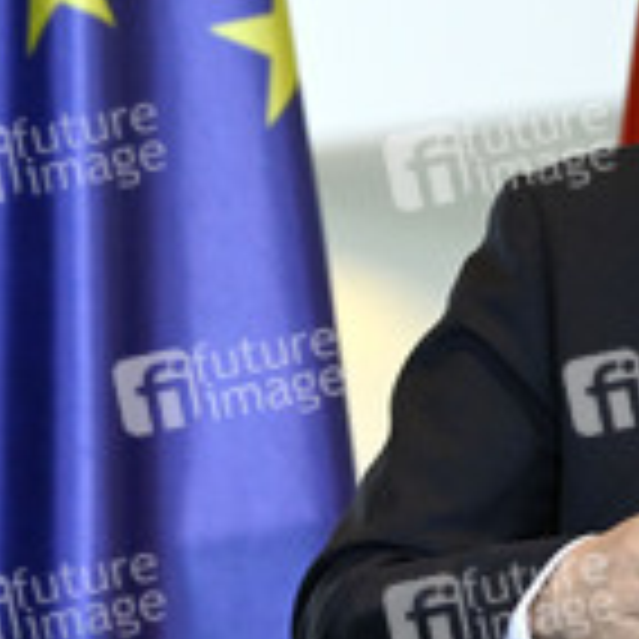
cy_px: 270
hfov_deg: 5.1
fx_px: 7059
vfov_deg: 5.2
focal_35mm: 338
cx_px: 1010
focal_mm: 125
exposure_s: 1/800
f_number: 5
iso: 6400
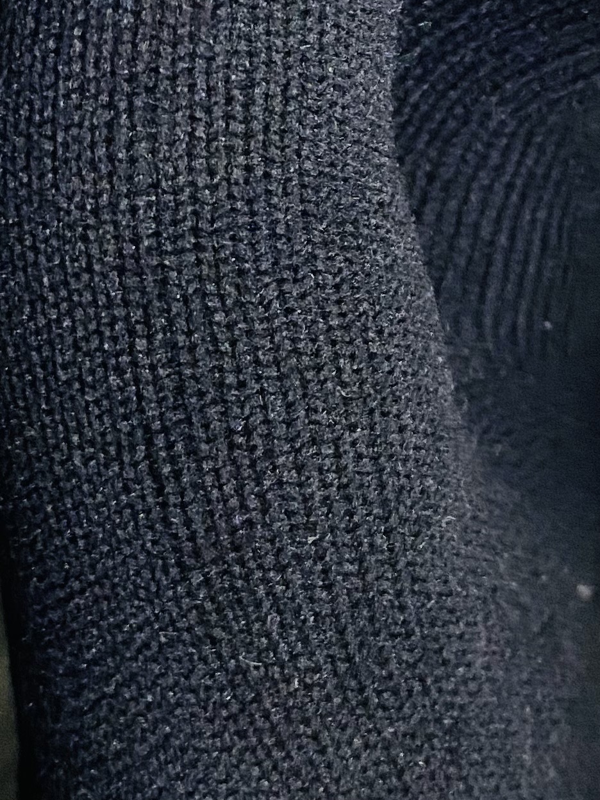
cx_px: 826
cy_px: 275
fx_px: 1941
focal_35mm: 84
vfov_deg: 23.2
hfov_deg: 16.4
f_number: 1.8
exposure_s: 1/60
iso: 250
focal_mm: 4.25
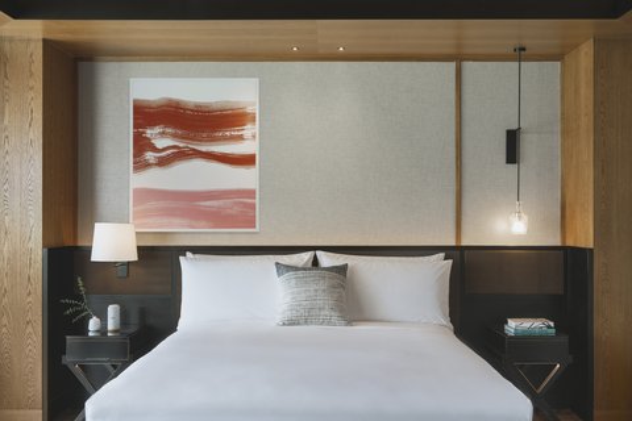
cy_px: 210
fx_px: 614
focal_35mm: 35
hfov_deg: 54.4
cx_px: 316
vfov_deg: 37.9
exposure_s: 1/2
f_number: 7.1
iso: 100
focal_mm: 35
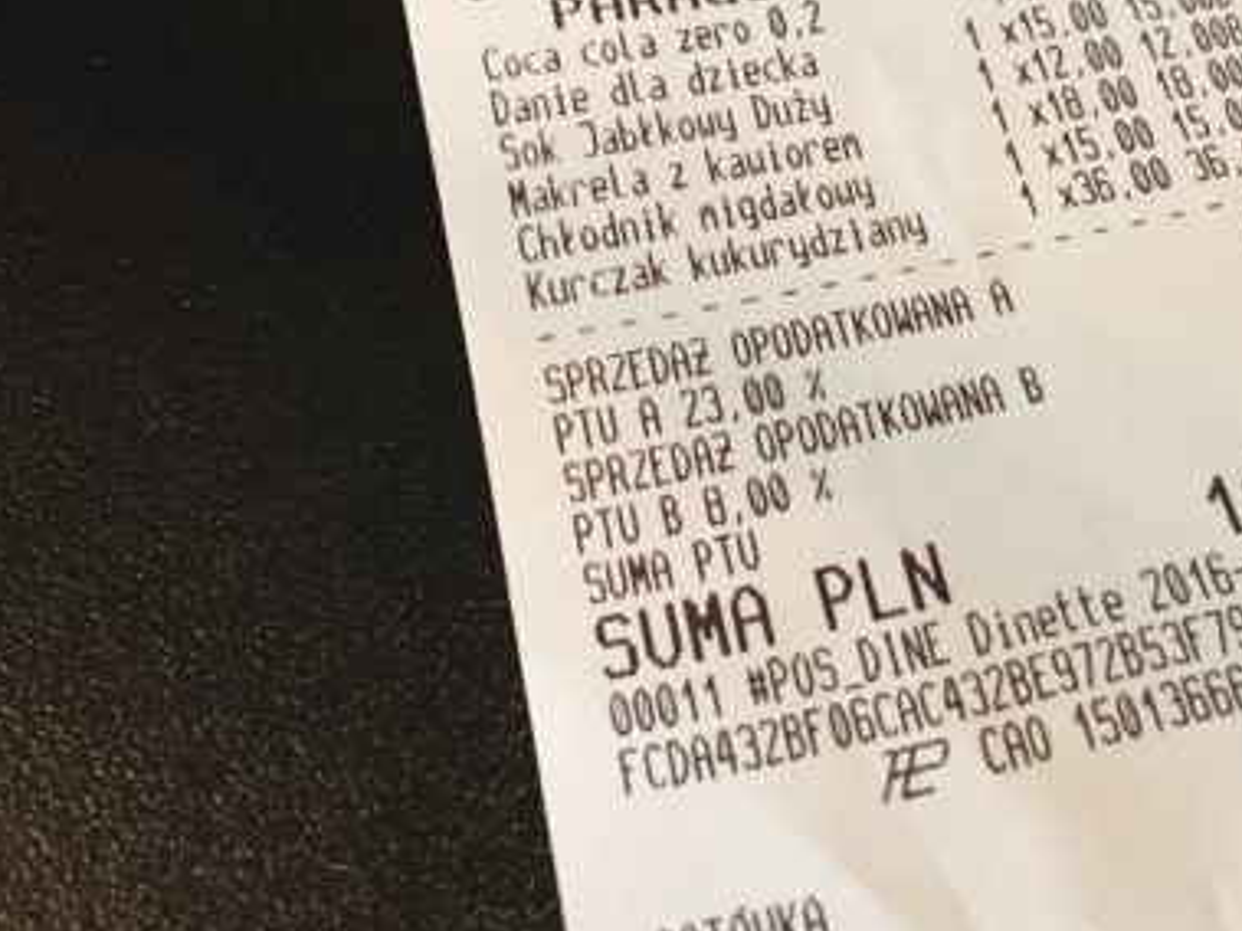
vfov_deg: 29.5
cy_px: 311
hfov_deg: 38.5
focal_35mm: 49
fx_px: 1758
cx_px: 819
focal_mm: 4.15
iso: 160
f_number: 2.2
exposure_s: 1/33
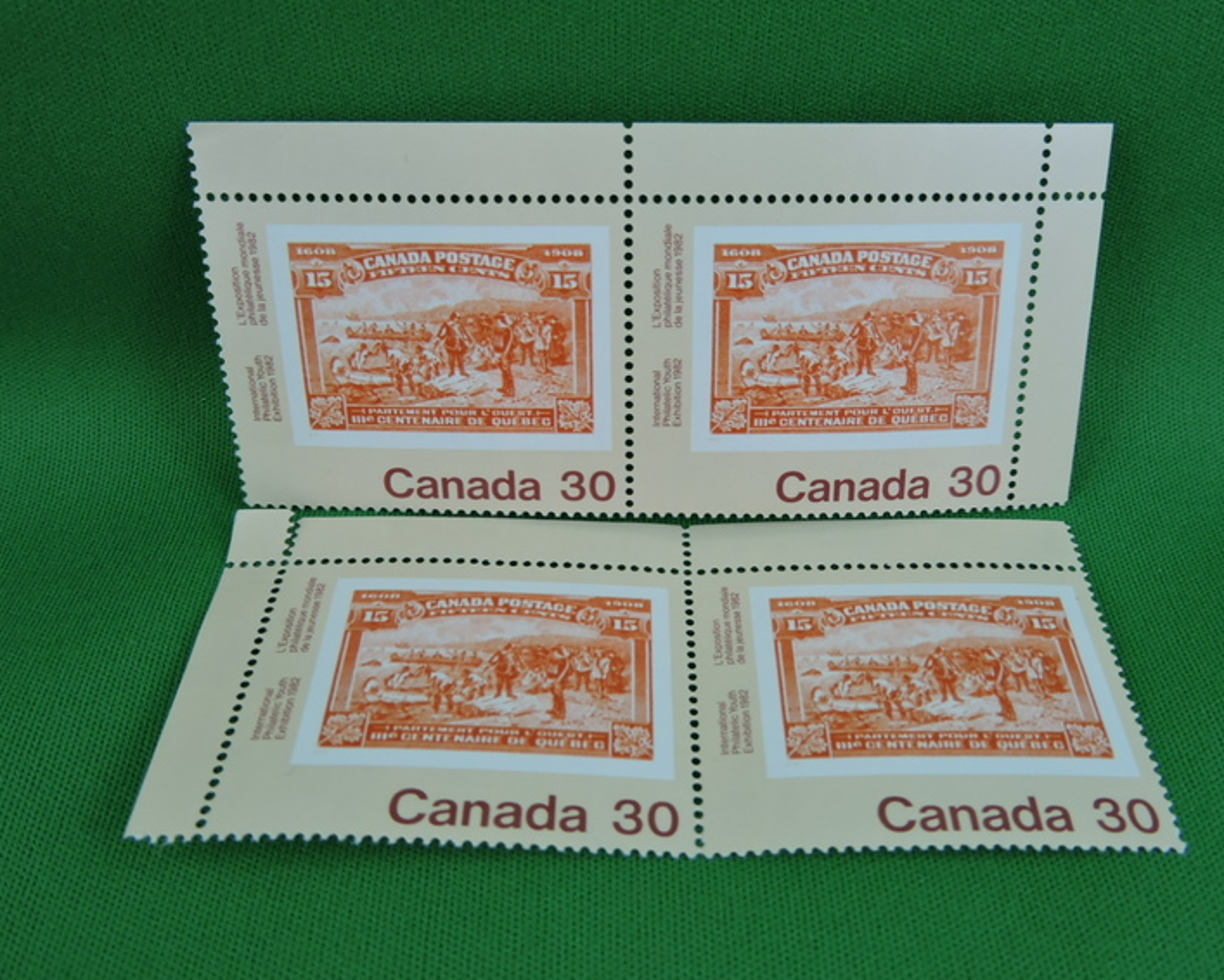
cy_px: 495
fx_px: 1160
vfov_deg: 45.8
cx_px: 655
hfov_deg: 55.6
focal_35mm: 32
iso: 220
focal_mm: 5.4
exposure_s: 1/125
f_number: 3.5
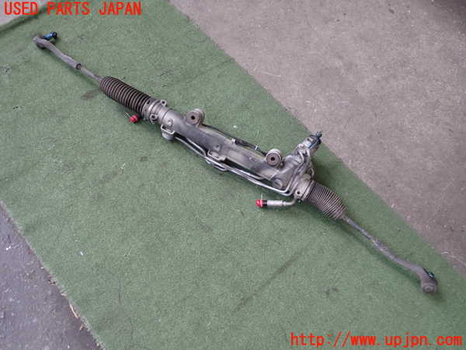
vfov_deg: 46.8
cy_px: 175
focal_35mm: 30
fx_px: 404
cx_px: 233
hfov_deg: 60.0
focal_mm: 5.4
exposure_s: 1/60
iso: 200
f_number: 2.3
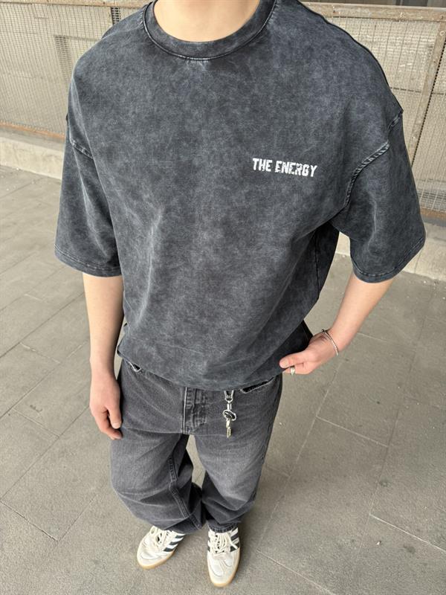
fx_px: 412
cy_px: 298
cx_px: 223
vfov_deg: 71.6
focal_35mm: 24
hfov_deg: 56.8
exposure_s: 1/214
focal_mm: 6.76
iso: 80
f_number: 1.78
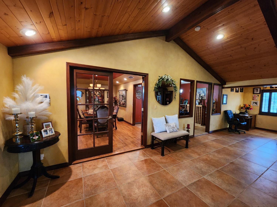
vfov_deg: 89.9
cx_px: 138
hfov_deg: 106.2
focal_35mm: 13
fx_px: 104
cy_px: 104
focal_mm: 2.2
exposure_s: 1/30
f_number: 2.2
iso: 640
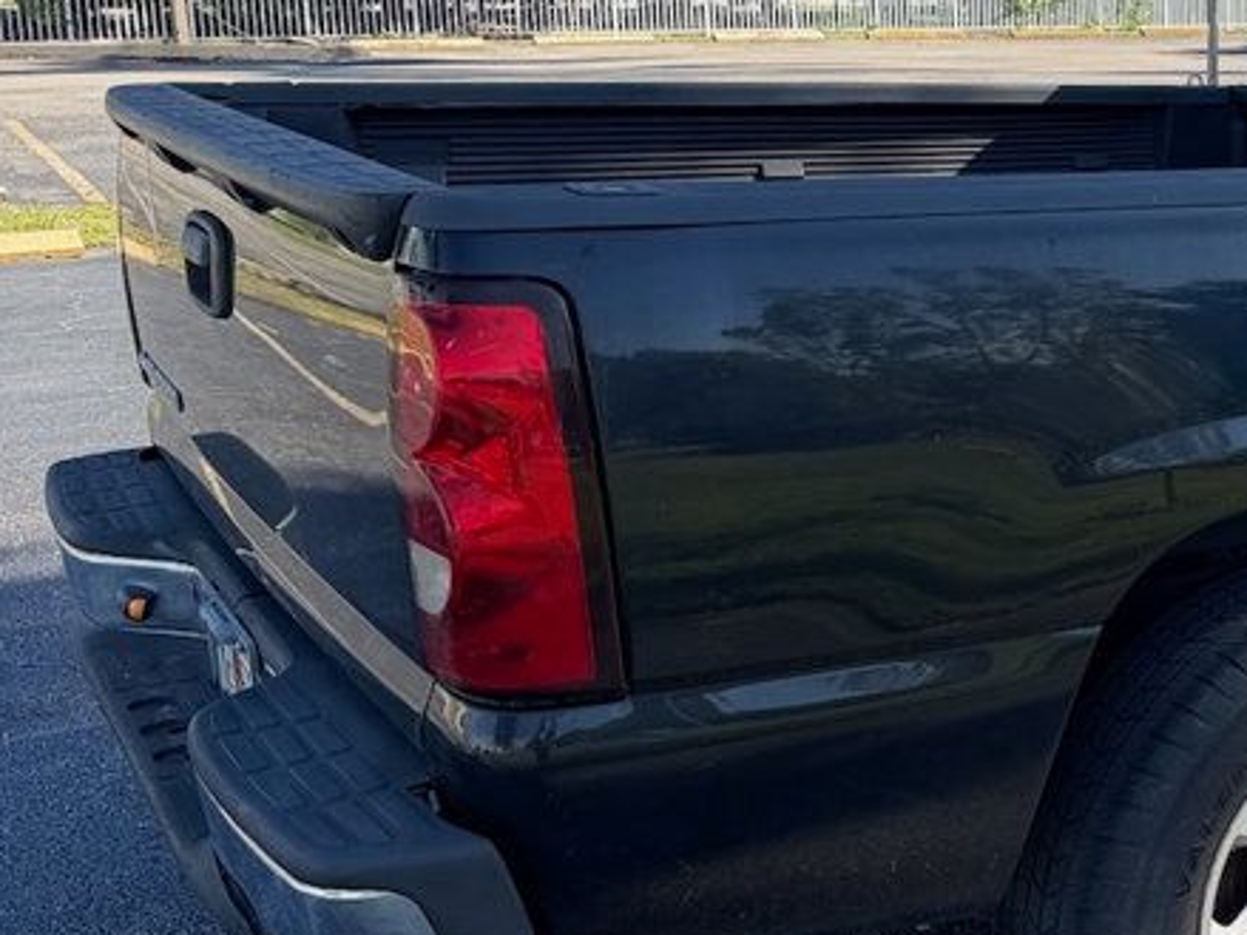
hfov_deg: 30.6
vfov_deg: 26.0
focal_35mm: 56
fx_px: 2017
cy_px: 384
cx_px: 1381
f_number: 1.78
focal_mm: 6.76
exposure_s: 1/831
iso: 80
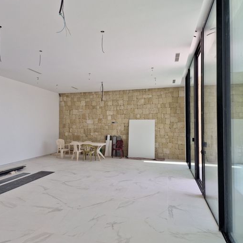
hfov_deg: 56.5
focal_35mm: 28
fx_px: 222
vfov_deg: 57.3
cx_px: 89
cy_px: 122
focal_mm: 6.4
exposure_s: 1/520
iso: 50
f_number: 1.8
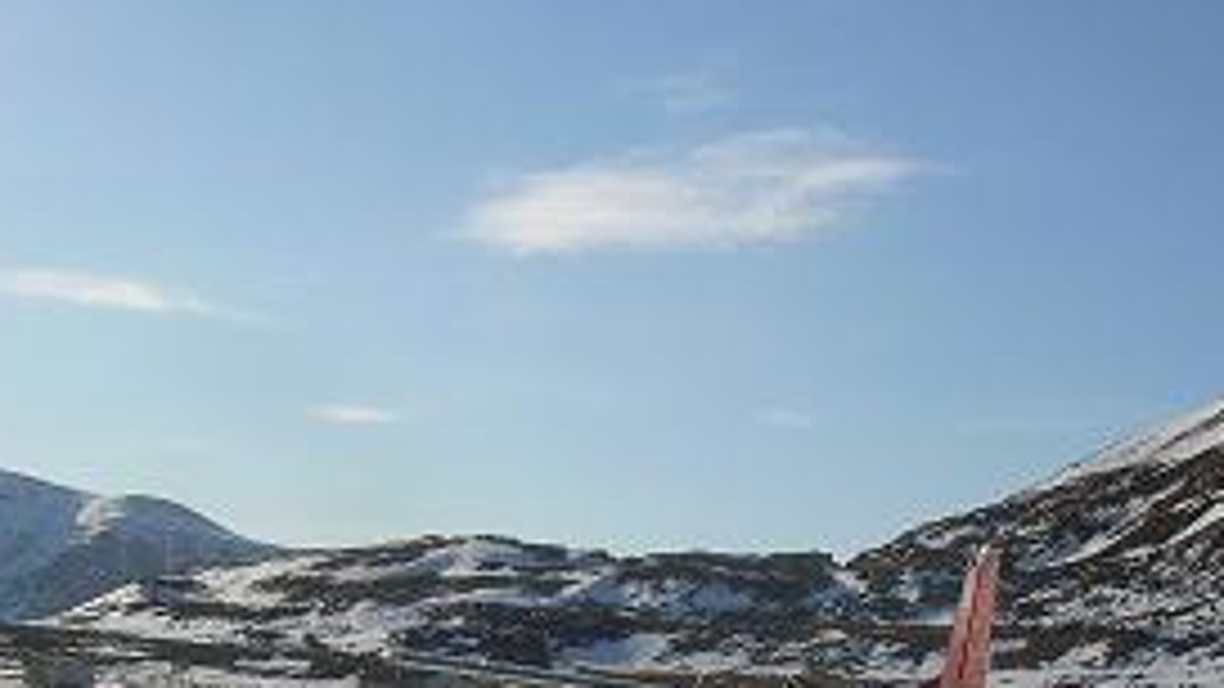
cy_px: 607
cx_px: 738
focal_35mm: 78
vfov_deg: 15.3
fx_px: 2532
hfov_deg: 27.1
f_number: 4.6
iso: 50
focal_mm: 6.3
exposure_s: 1/1000
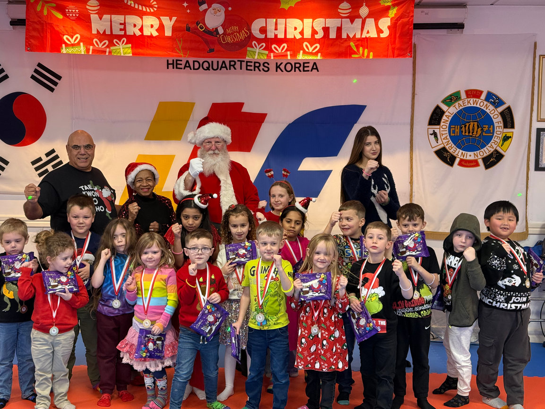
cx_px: 272
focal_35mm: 48
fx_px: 756
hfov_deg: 39.7
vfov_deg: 30.3
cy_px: 204
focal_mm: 6.76
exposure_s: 1/50
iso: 200
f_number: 1.78
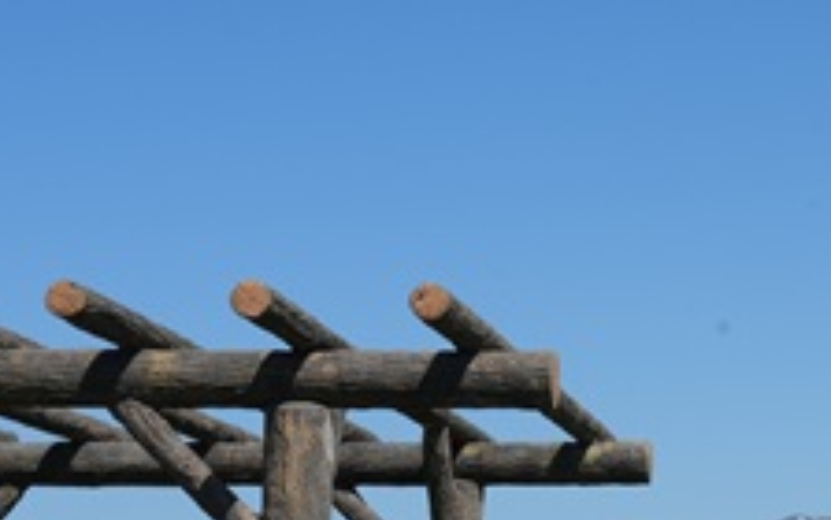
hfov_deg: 16.8
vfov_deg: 11.3
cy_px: 308
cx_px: 1128
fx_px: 2627
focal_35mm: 116
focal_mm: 35
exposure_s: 1/80
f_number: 16
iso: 100
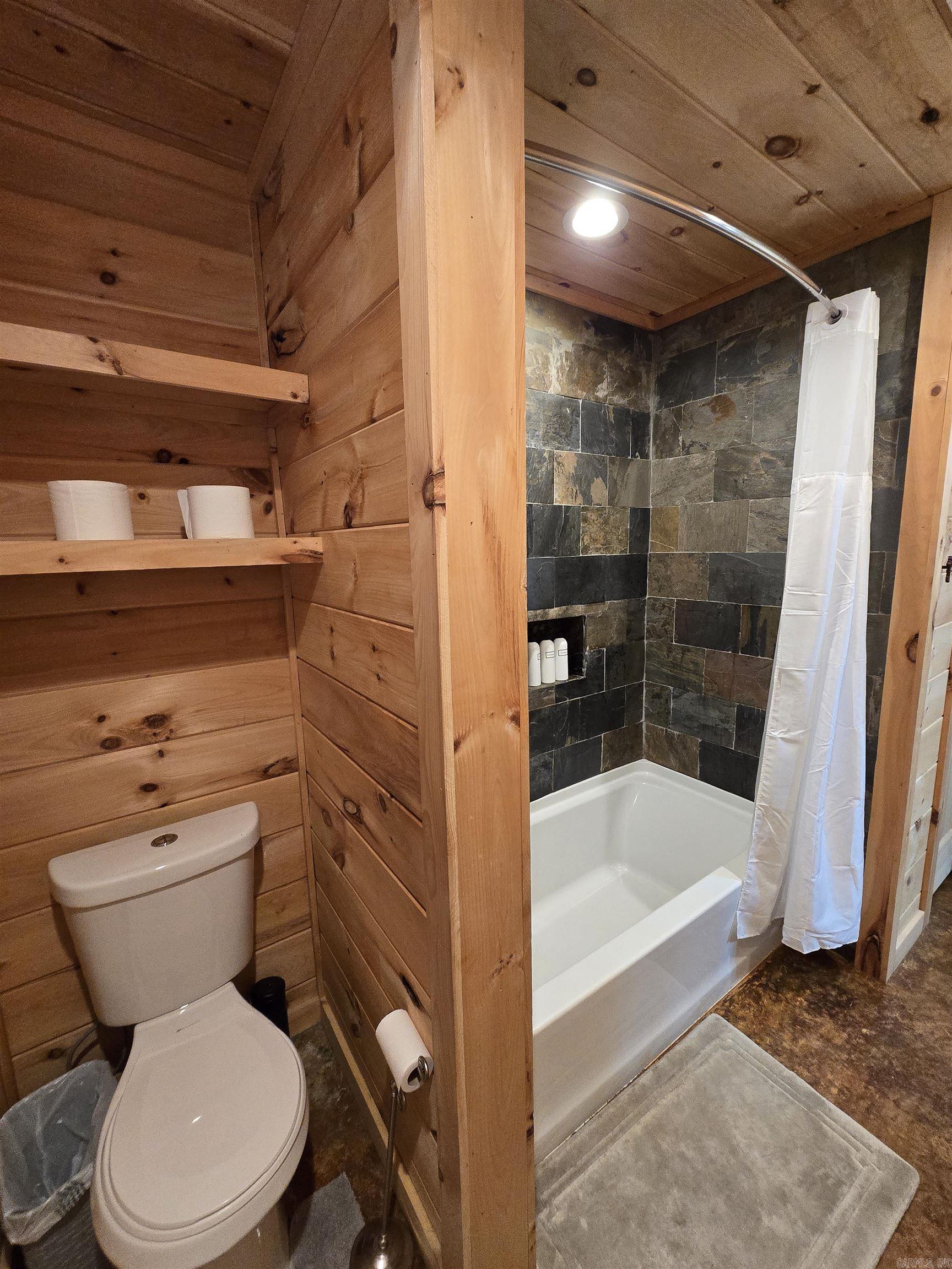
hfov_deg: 89.9
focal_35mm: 13
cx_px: 476
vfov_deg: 106.2
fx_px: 477
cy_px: 634
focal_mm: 2.2
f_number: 2.2
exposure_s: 1/60
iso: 400
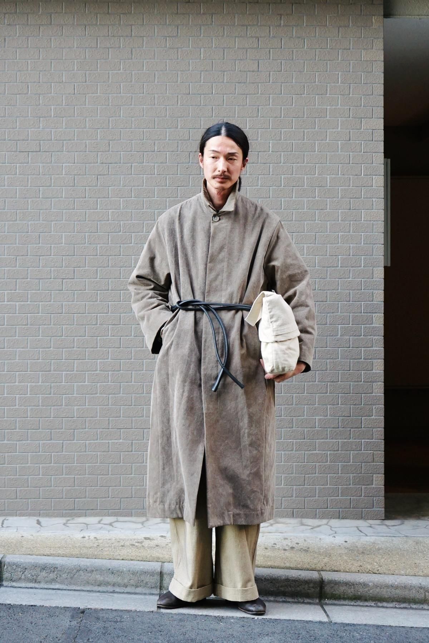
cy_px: 322
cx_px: 214
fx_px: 804
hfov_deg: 29.9
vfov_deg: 43.6
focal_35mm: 45
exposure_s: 1/160
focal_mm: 45
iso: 1000
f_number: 4.5
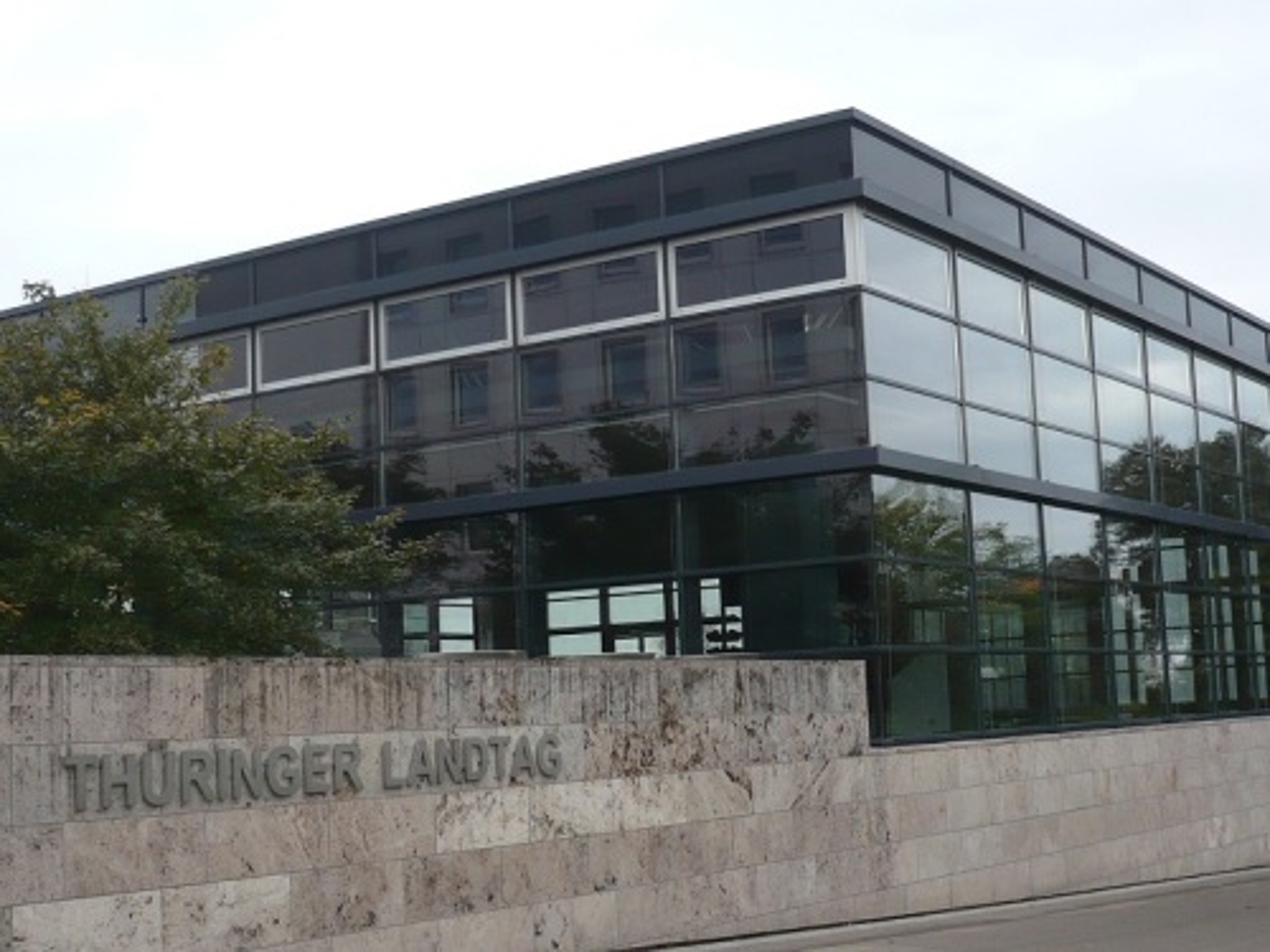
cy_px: 476
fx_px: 2018
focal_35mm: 55
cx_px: 635
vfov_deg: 26.6
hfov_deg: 34.9
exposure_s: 1/250
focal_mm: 6.6
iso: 100
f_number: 3
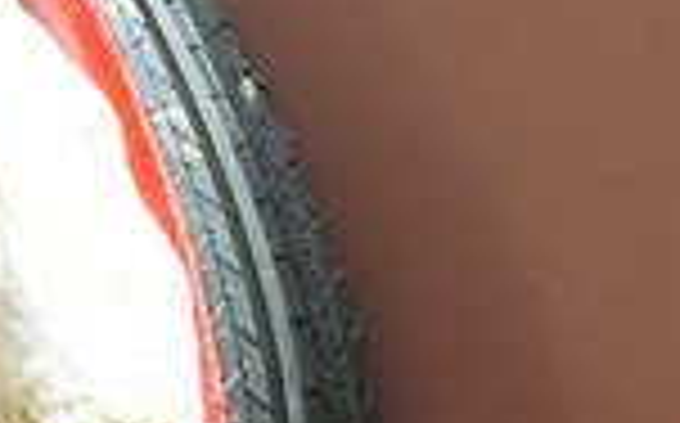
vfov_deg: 9.8
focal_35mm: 130
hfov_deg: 16.1
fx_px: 2407
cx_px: 239
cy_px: -171
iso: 640
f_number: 7.1
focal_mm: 20
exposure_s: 1/60
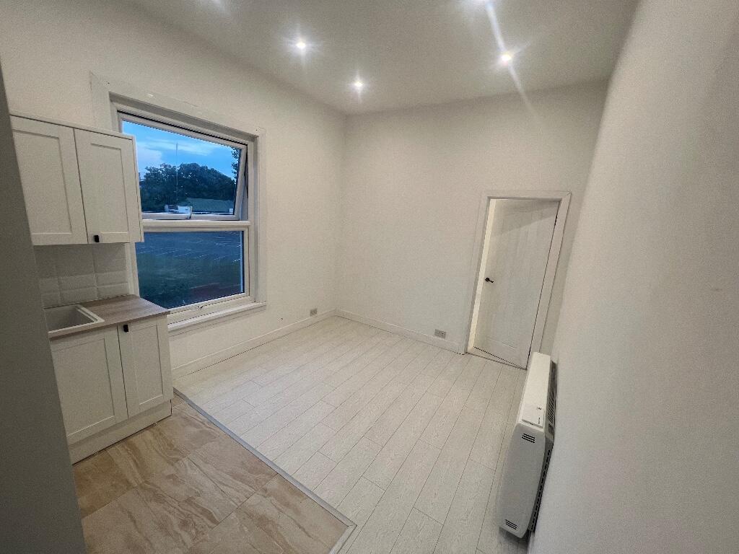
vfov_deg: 89.9
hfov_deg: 106.2
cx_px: 370
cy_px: 277
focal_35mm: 13
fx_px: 278
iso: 80
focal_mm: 1.57
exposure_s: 1/100
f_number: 1.8
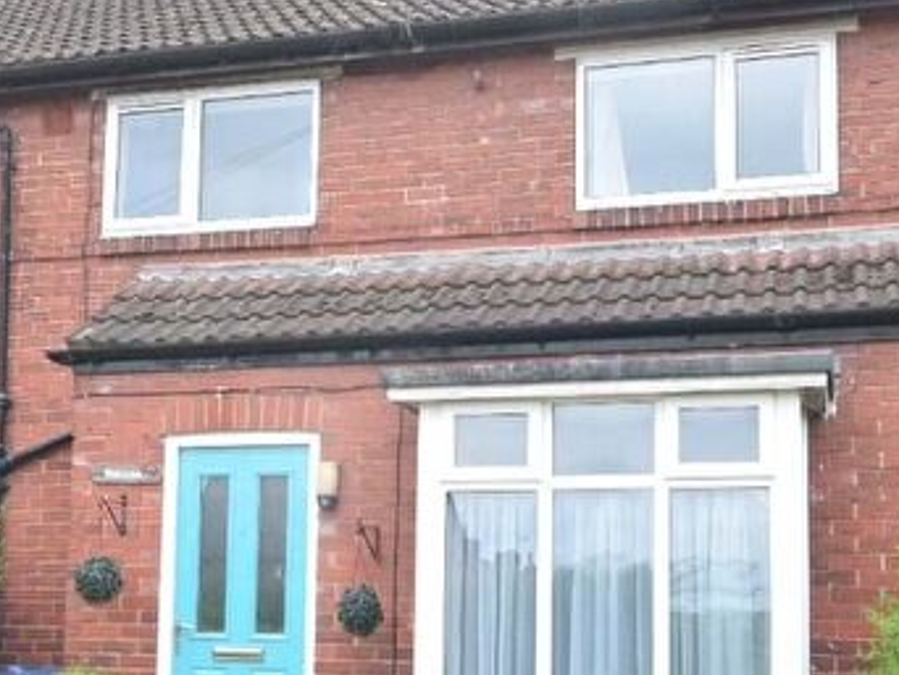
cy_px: 490
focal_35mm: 59
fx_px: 1533
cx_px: 360
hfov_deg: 32.6
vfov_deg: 24.6
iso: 800
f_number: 13
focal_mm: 20
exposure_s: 1/125
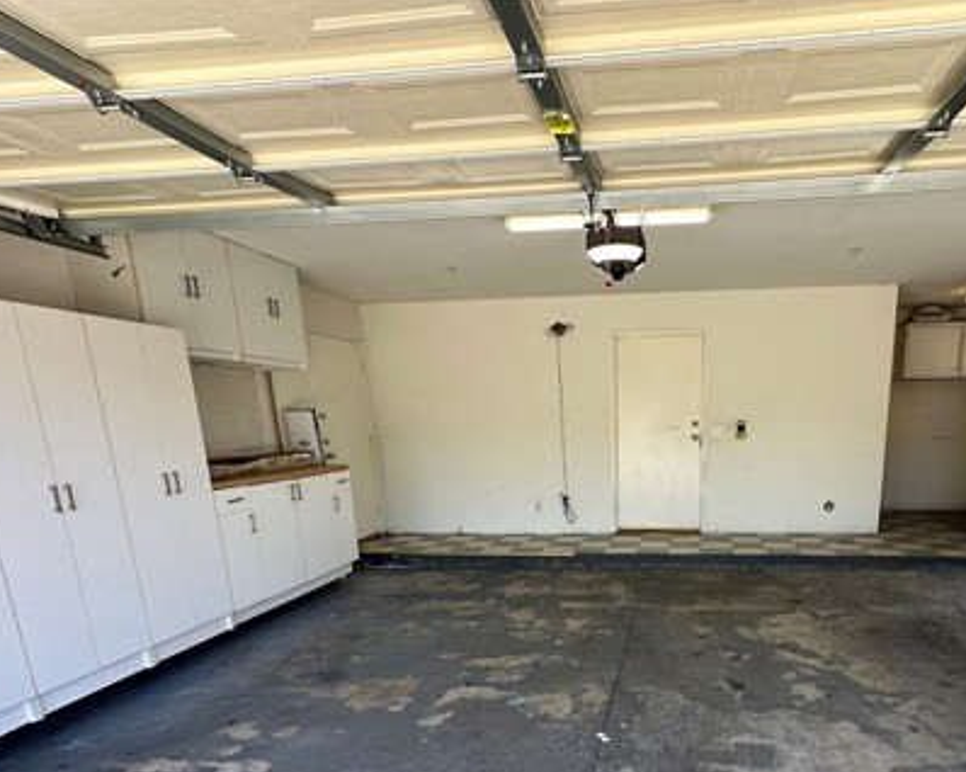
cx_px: 621
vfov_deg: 59.7
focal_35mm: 22
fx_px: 629
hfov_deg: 73.4
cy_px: 578
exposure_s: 1/128
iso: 40
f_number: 2.2
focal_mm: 2.22
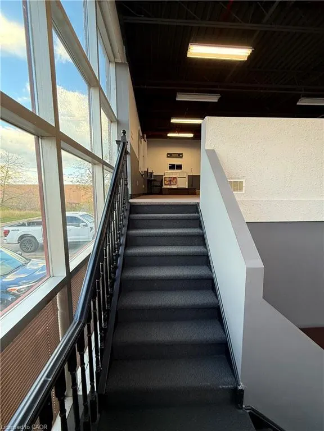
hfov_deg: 85.7
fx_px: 175
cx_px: 162
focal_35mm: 14
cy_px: 216
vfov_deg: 102.1
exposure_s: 1/120
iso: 200
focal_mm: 2.22
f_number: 2.2
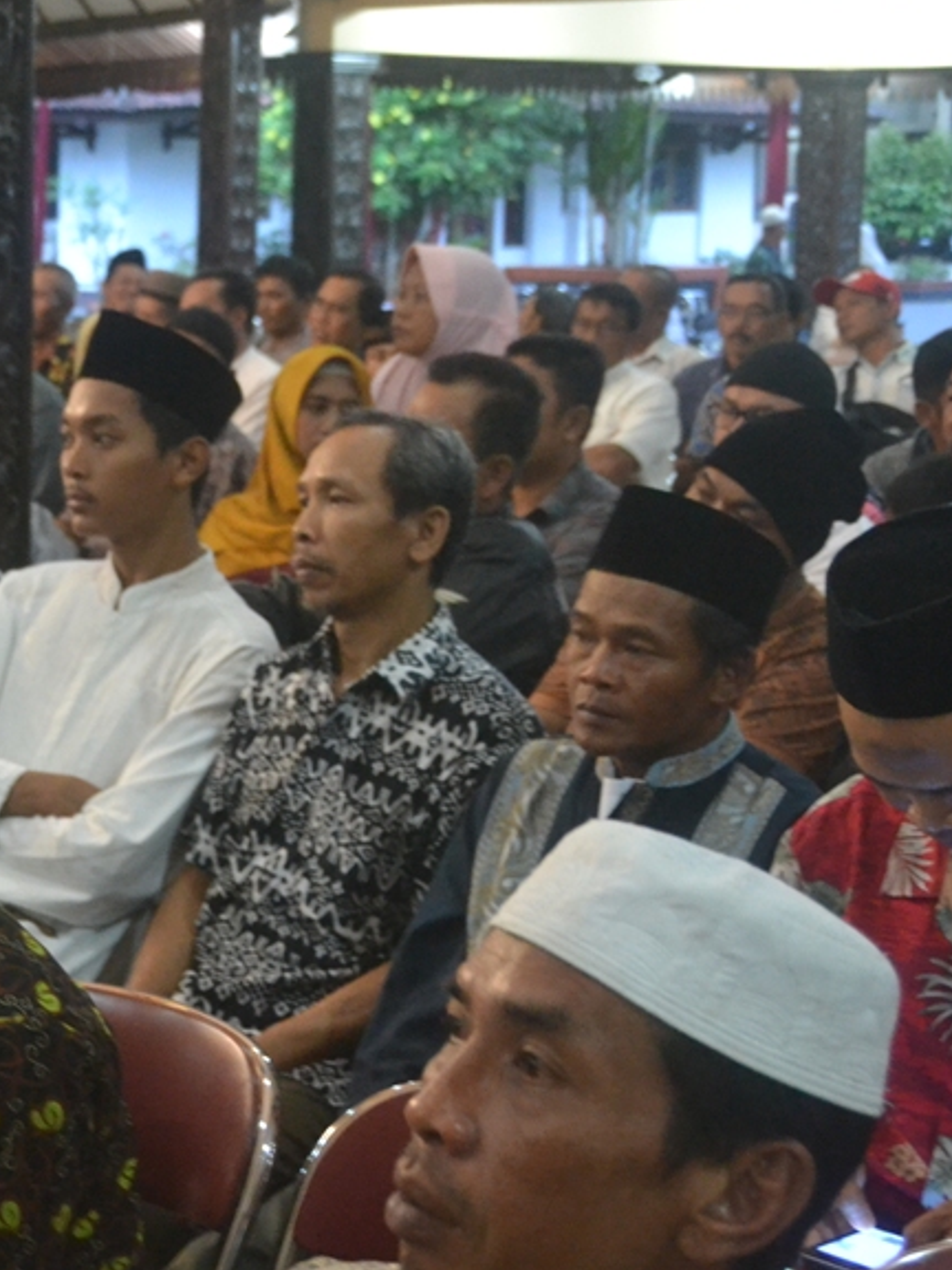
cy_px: 613
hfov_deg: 18.8
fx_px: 2750
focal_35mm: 75
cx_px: -137
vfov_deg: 26.0
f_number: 4
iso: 2500
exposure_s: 1/15
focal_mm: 26
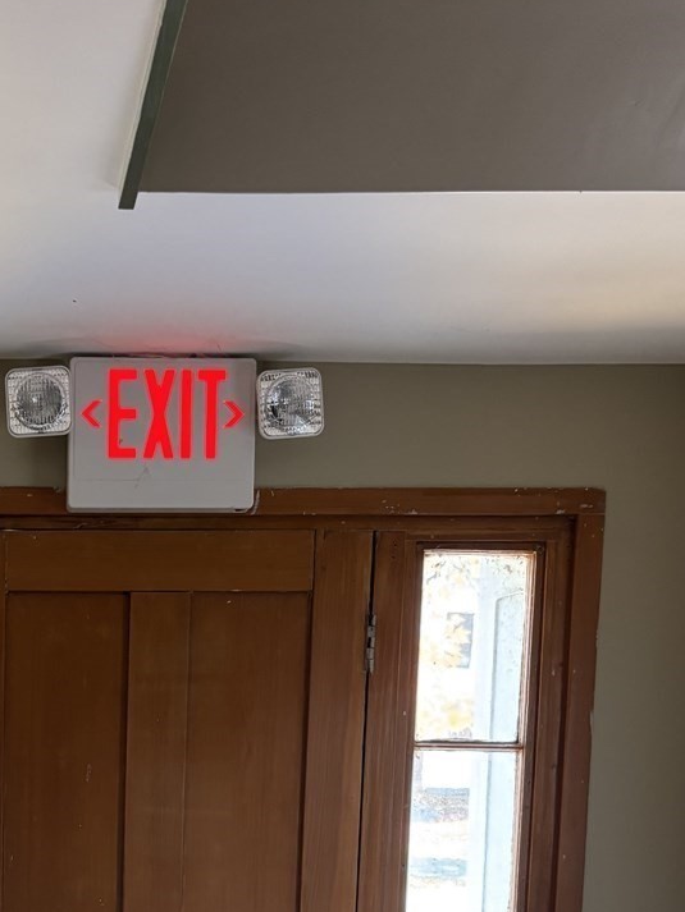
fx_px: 1477
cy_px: 885
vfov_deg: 32.0
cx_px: 10
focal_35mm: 56
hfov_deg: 24.9
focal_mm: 5.96
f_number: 1.6
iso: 160
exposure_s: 1/60
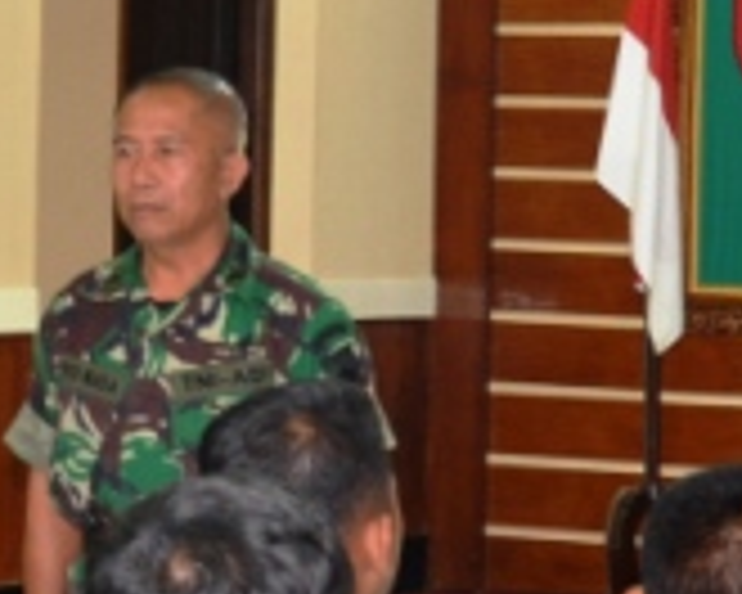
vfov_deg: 8.1
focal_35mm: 192
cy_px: 297
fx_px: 4216
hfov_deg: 10.0
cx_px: 157
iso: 400
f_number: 4
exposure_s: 1/6
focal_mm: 22
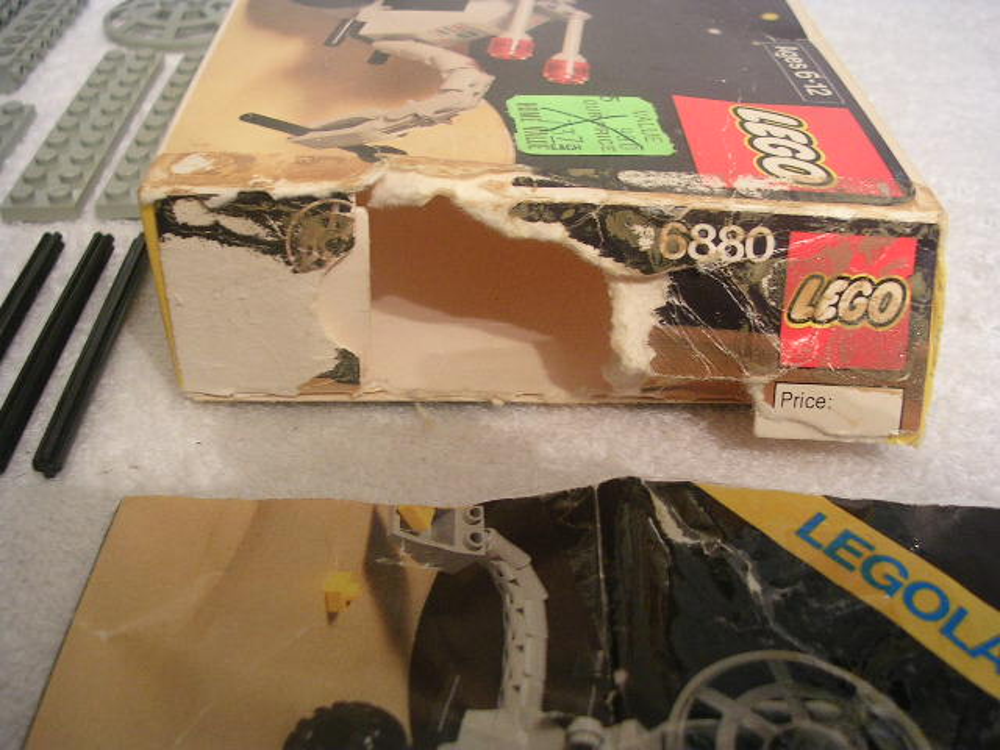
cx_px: 500
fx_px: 1098
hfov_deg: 49.0
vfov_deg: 37.7
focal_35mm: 38
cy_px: 375
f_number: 2.8
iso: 79
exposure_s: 1/6.5
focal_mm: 5.8
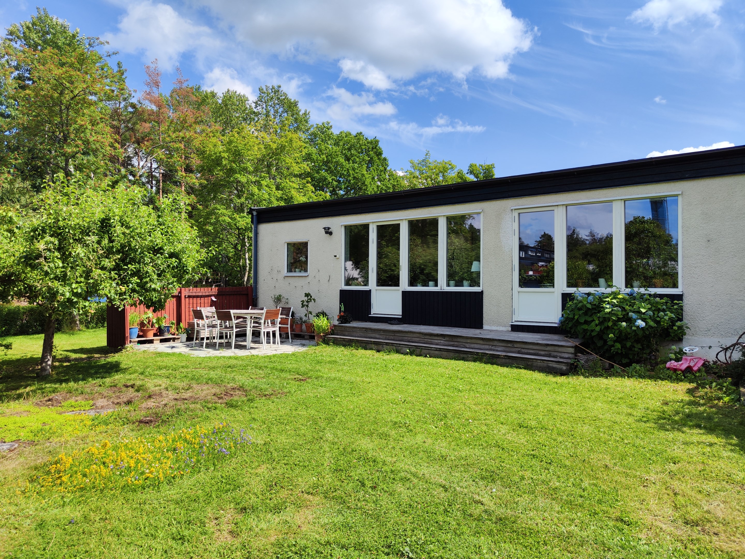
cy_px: 280
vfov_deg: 56.8
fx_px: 517
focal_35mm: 24
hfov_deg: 71.6
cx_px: 372
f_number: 1.88
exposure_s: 1/3157
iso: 50
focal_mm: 5.59
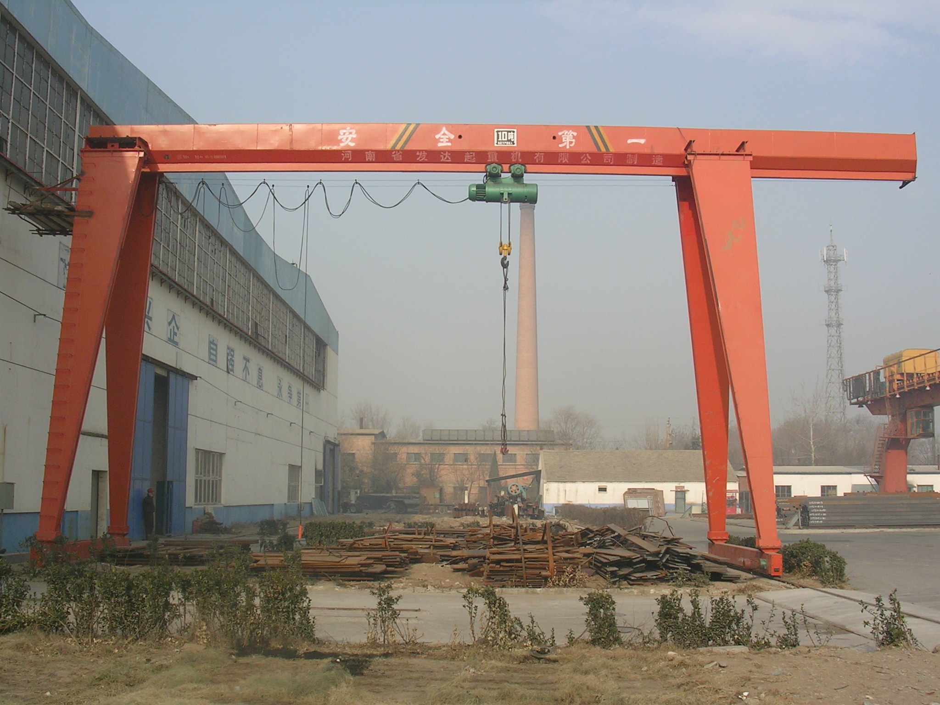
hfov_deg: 43.9
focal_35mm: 43
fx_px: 1168
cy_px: 352
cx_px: 470
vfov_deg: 33.6
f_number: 5.9
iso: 50
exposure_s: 1/186
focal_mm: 6.6
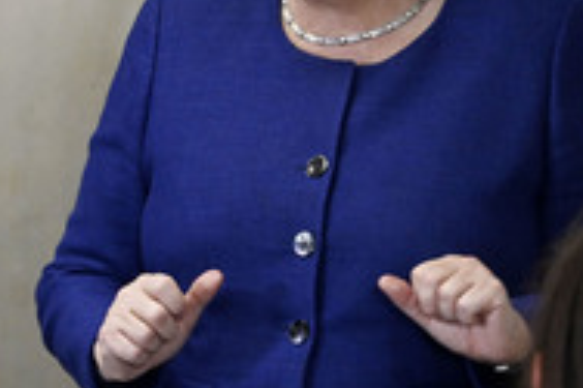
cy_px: 115
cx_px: 188
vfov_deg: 4.2
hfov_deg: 6.4
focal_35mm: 323
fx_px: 5226
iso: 6400
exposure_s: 1/320
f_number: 9
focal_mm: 135
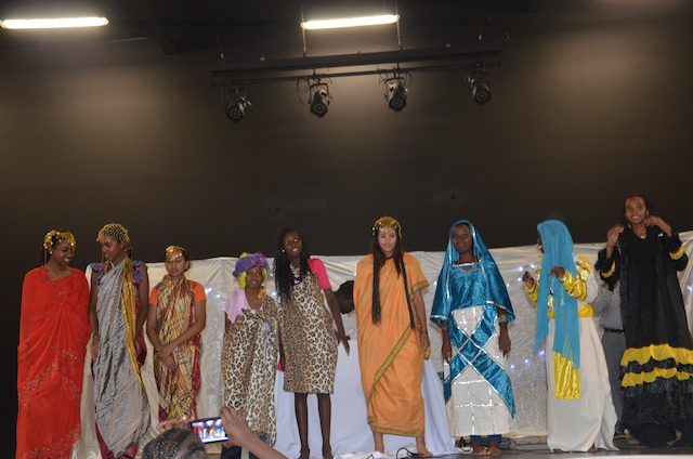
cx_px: 346
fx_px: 865
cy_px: 230
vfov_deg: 29.7
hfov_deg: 43.7
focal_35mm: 45
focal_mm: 30
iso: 800
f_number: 4.2
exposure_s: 1/60
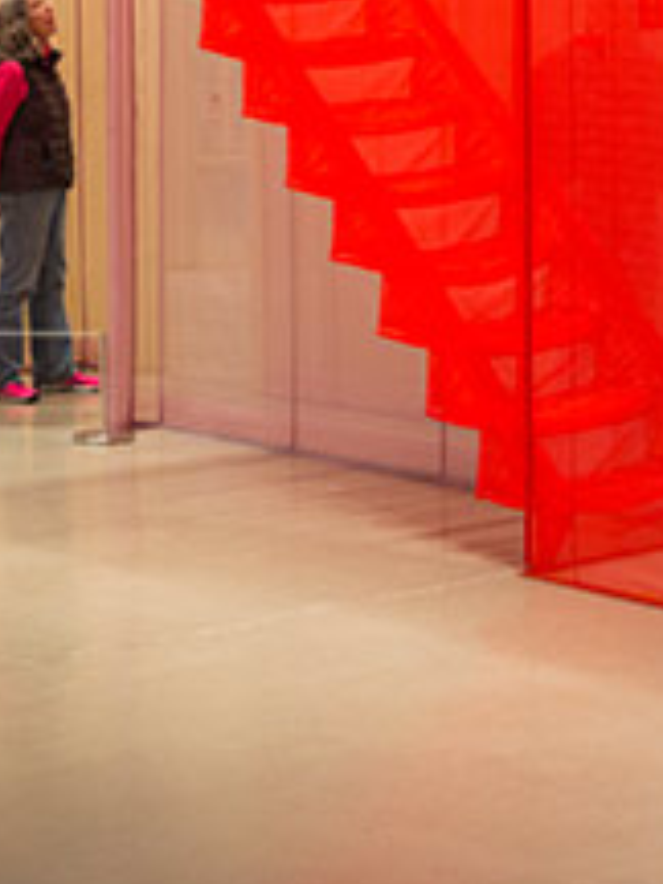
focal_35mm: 88
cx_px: 270
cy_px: 100
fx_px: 2247
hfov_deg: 16.8
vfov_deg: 21.8
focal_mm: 34
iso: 1250
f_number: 3.3
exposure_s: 1/125
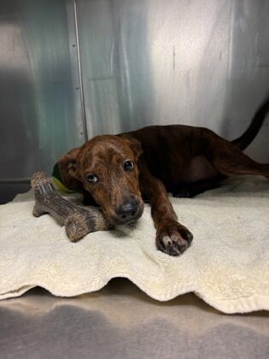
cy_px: 180
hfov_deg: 56.8
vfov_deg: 71.6
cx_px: 134
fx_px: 249
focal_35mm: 24
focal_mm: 6.76
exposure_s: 1/71
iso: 160
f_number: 1.78
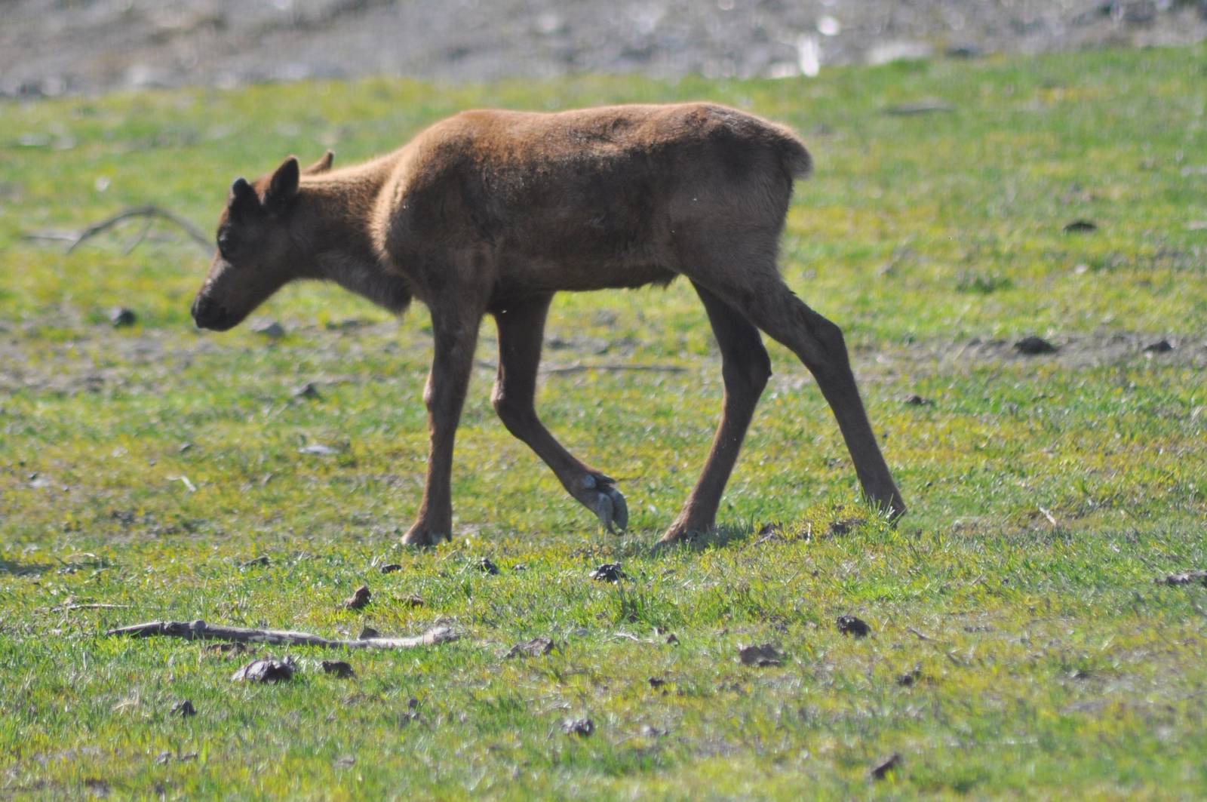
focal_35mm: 450
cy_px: 401
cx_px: 604
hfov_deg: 4.6
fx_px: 15070
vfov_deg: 3.0
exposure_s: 1/1250
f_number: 5.6
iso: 400
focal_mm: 300
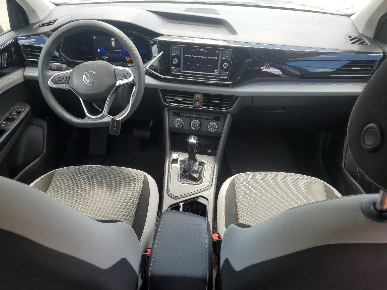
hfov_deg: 65.3
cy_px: 150
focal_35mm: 27
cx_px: 193
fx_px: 302
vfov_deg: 51.3
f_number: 1.5
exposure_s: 1/303
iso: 50
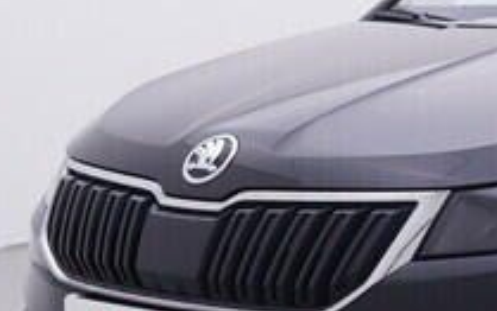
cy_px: 147
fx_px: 1525
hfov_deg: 16.4
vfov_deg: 11.7
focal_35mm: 112
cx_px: 809
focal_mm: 15
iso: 200
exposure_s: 1/80
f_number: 5
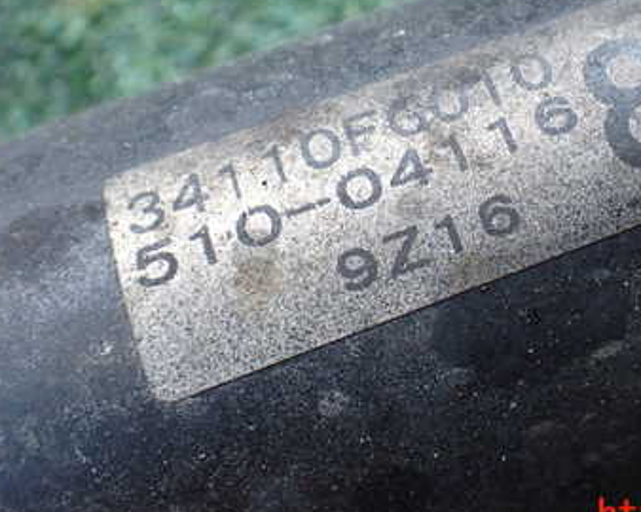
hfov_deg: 35.4
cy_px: 114
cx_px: 457
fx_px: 986
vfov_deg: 28.6
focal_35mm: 52
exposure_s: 1/125
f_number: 2.3
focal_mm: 5.4
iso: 640
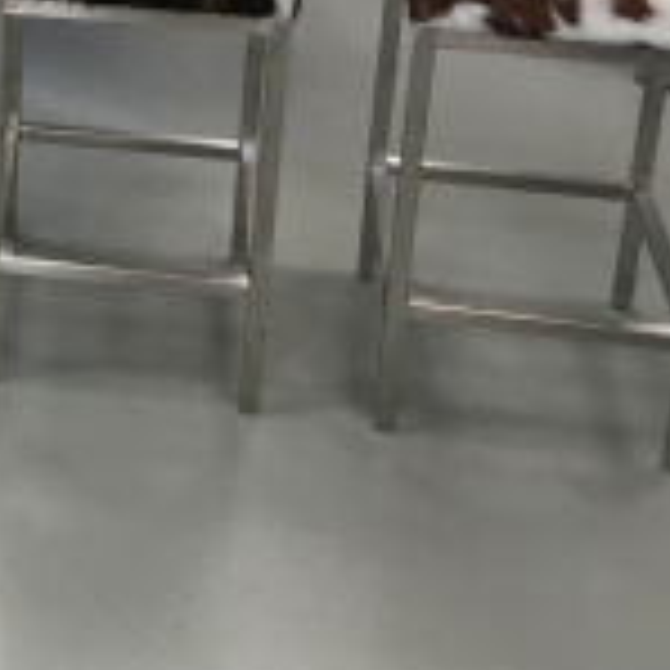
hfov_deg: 18.3
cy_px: -108
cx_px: -290
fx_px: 1883
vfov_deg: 19.2
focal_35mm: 86
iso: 50
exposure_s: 1/33
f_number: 2.2
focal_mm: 4.15
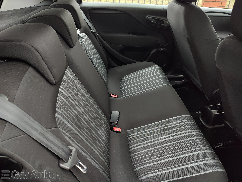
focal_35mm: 23
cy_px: 91
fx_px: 161
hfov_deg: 73.9
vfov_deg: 58.9
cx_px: 121
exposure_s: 1/50
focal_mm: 5.56
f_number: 1.8
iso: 358
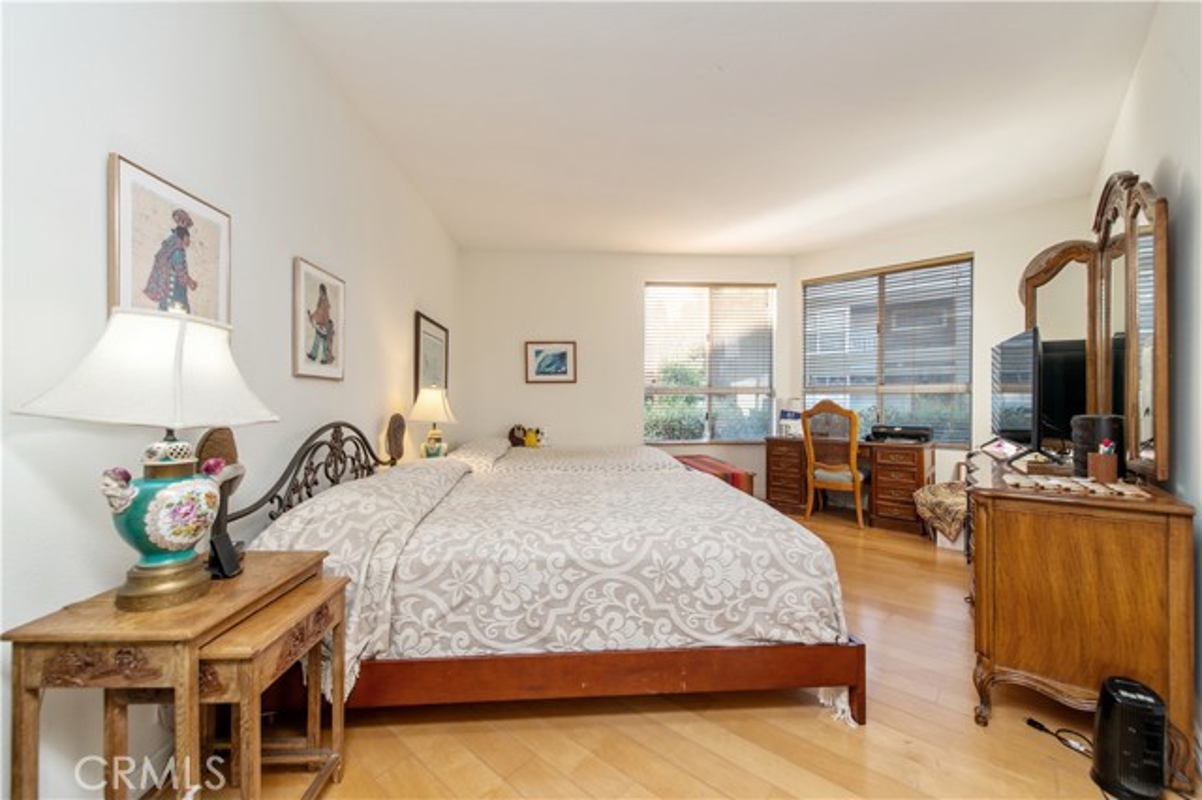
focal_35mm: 14
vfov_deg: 81.1
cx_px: 601
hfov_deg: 104.3
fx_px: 467
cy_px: 400
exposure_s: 1/60
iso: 200
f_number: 4.5
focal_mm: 14
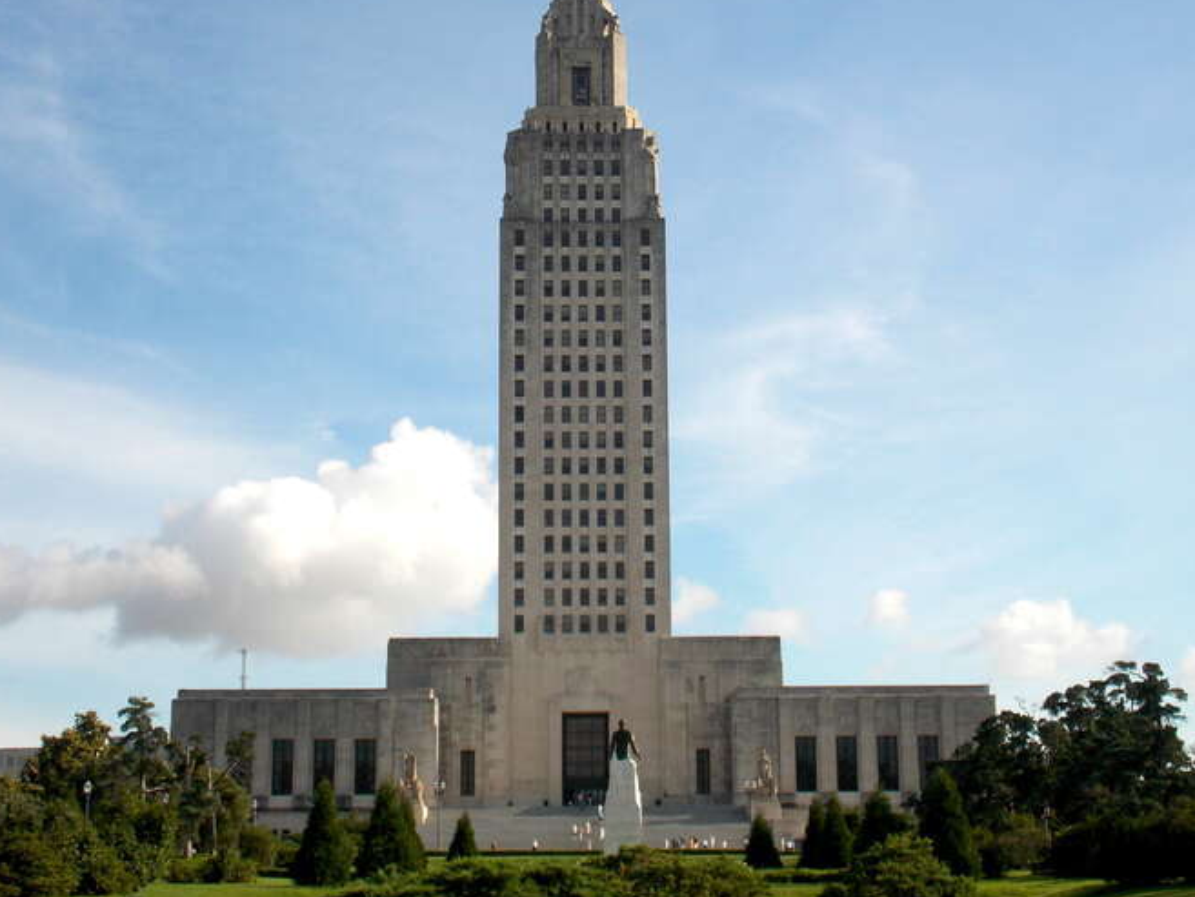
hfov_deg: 34.3
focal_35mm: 56
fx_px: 1934
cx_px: 591
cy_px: 418
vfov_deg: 26.1
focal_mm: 8.1
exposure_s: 1/1000
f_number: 3.7
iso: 80
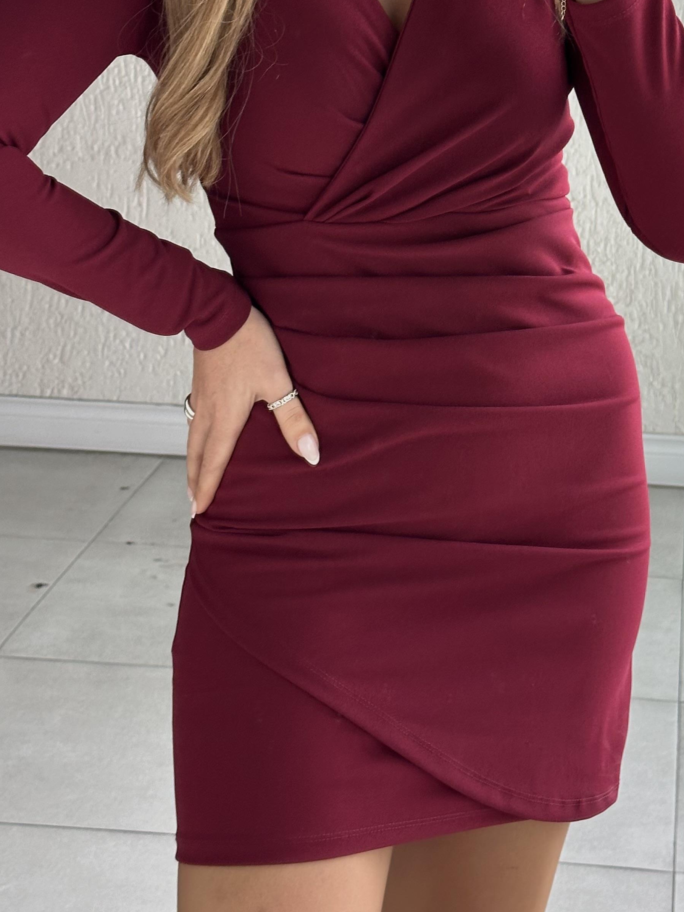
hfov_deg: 18.1
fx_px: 2134
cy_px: 217
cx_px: 539
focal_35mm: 81
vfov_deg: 23.8
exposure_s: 1/50
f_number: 1.78
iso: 160
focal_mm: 6.86
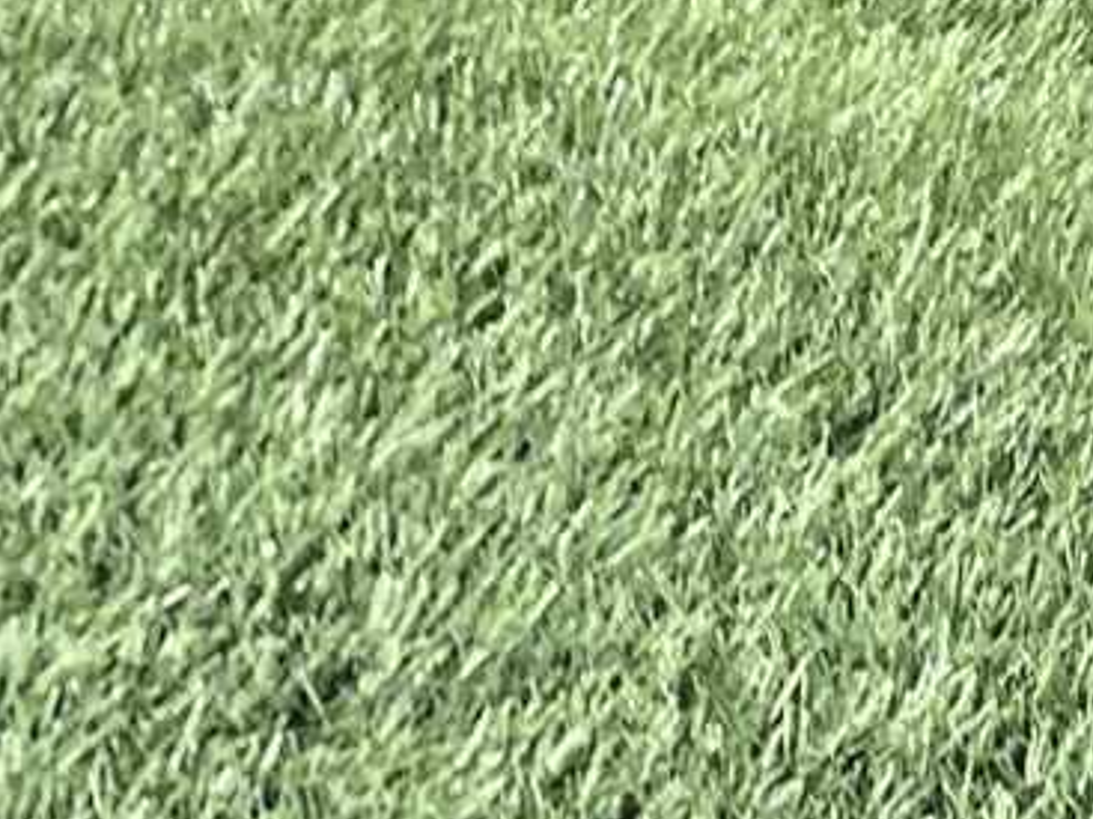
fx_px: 5587
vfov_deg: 7.2
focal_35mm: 177
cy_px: 2730
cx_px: -2499
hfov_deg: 8.6
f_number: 1.6
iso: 32
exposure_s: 1/842
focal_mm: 4.2
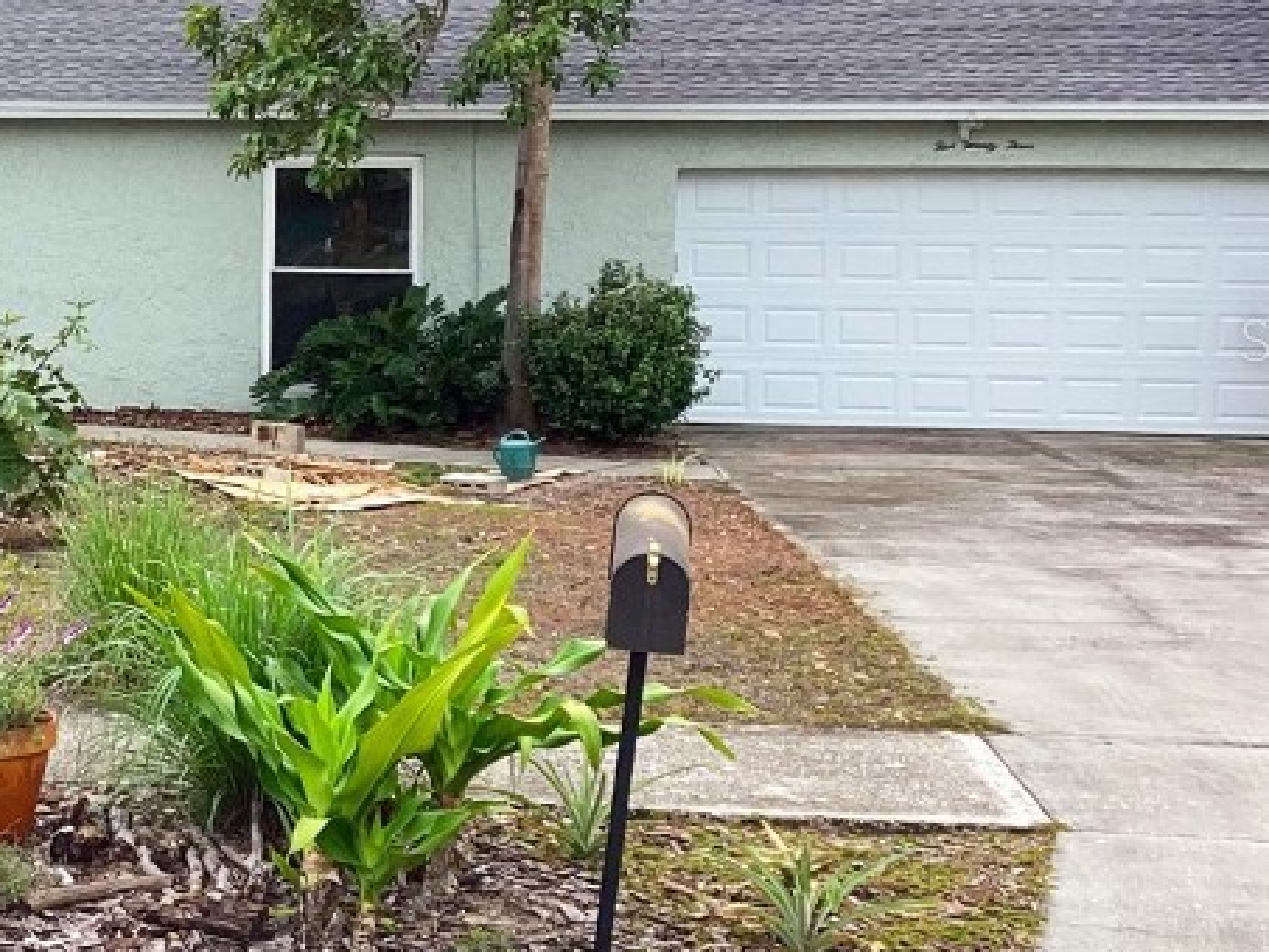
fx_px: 2567
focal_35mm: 70
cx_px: 70
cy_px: 339
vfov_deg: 21.0
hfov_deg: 26.6
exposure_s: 1/289
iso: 25
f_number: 2.4
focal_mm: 3.3
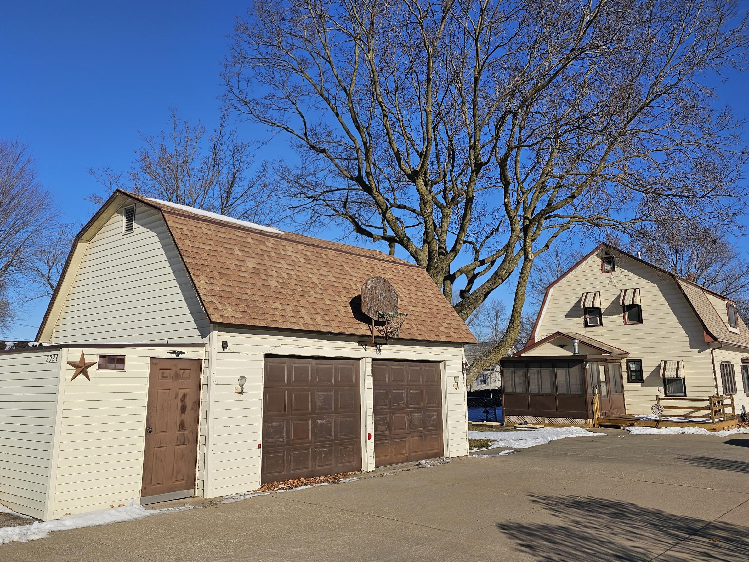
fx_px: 627
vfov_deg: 48.2
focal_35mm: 29
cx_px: 338
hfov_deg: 61.5
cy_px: 254
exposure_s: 1/1700
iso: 12
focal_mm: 6.3
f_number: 1.7
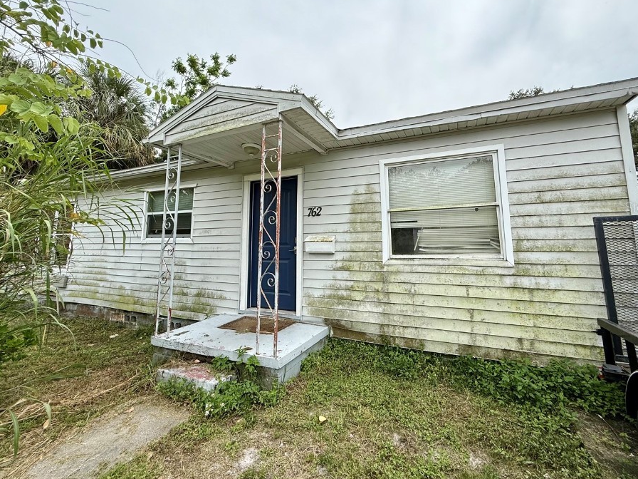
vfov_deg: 77.7
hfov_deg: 94.5
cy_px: 207
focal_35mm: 16
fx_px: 295
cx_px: 328
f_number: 2.2
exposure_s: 1/1698
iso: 64
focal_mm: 2.22
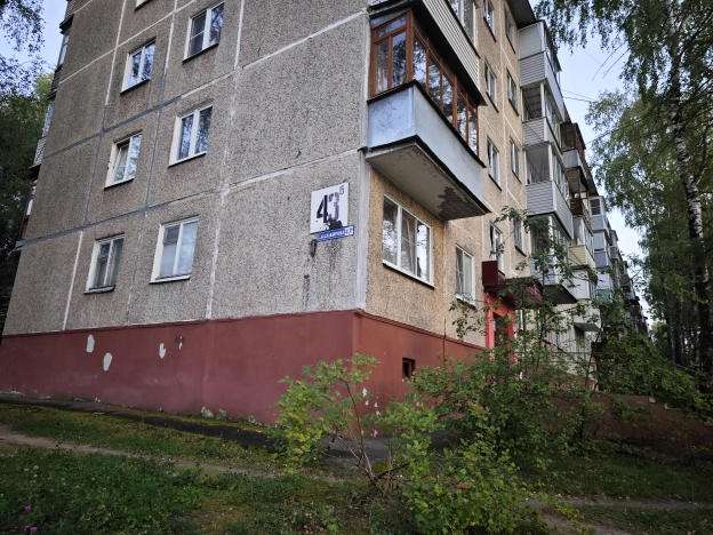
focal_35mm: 23
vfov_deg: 58.9
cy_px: 268
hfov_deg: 73.9
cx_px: 356
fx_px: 474
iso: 100
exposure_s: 1/100
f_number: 1.9
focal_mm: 7.79
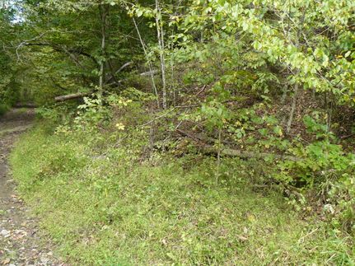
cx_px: 178
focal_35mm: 36
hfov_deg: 51.4
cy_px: 133
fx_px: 369
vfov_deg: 39.6
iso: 100
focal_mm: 6
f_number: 2.8
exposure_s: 1/80
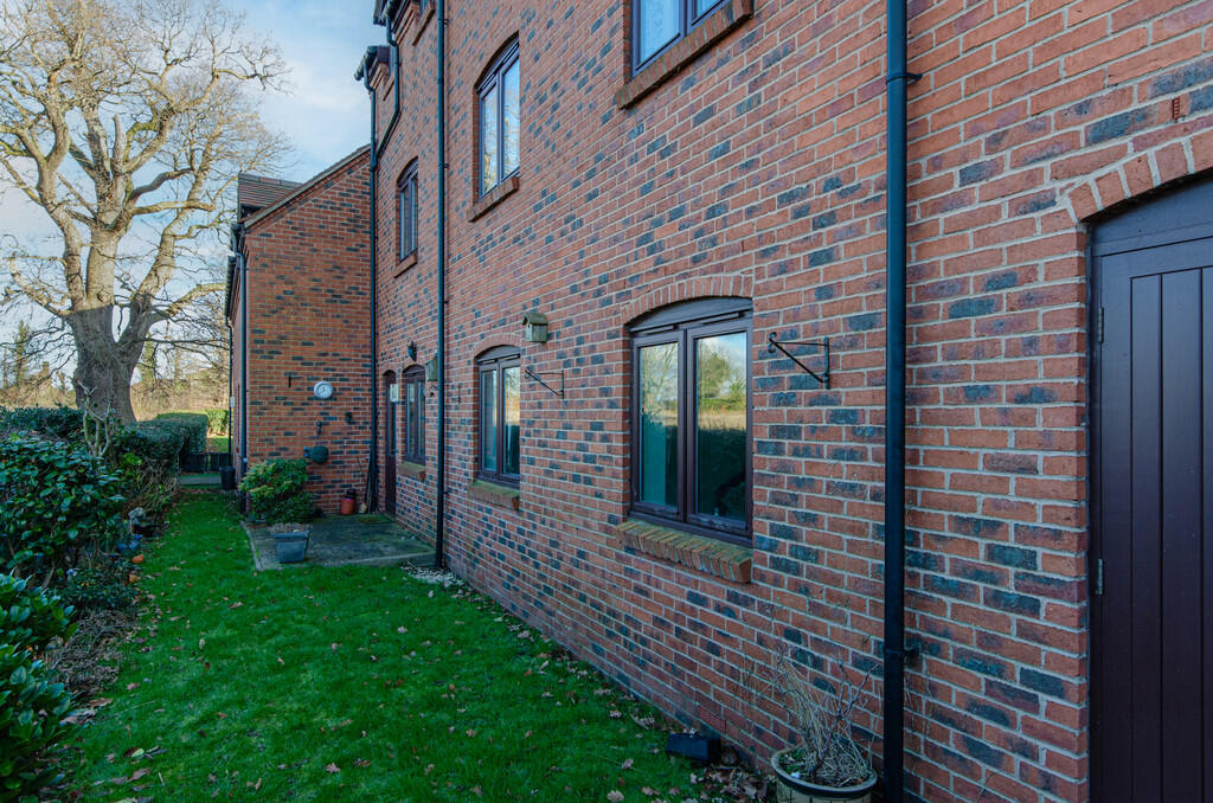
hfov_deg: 85.5
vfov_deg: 63.0
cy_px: 402
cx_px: 606
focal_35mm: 20
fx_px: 656
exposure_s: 1/80
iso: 400
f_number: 8
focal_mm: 13
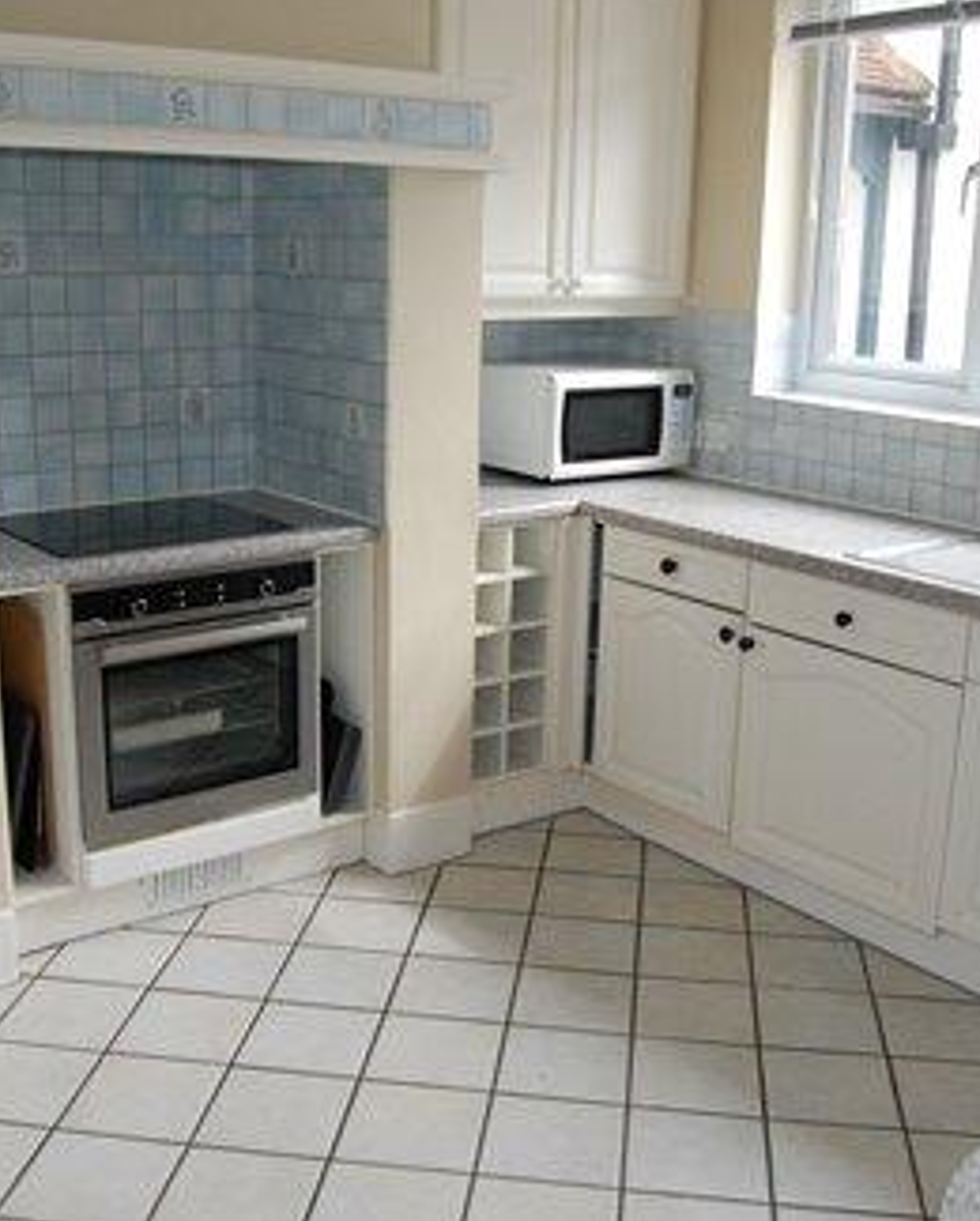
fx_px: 1411
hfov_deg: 38.3
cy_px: 603
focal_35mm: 39
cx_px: 445
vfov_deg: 46.8
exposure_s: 1/320
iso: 1600
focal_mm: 18
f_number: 5
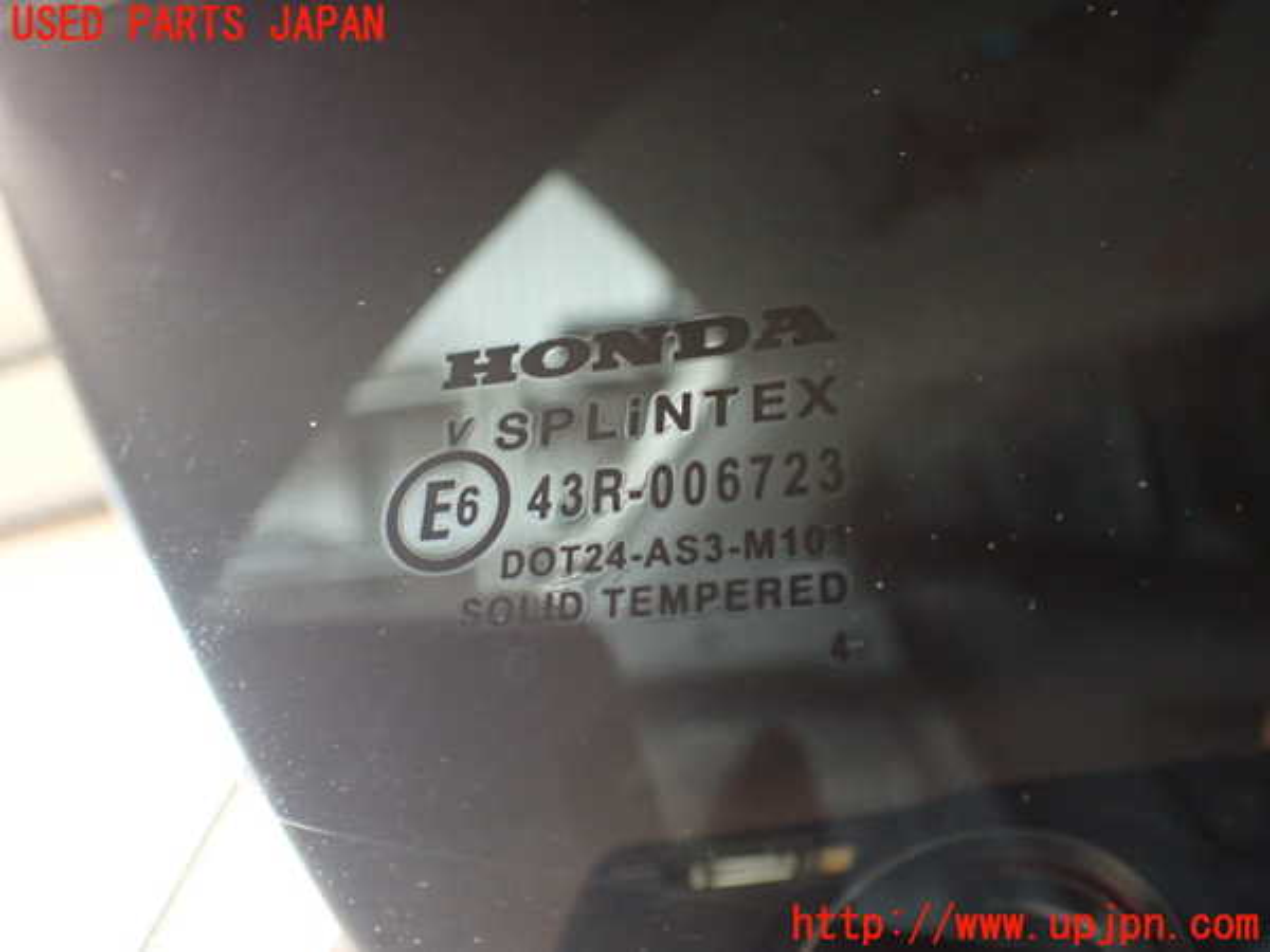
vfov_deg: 44.2
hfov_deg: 56.8
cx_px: 635
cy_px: 476
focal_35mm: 32
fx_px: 1174
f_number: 2.4
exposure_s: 1/30
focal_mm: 5.79
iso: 800
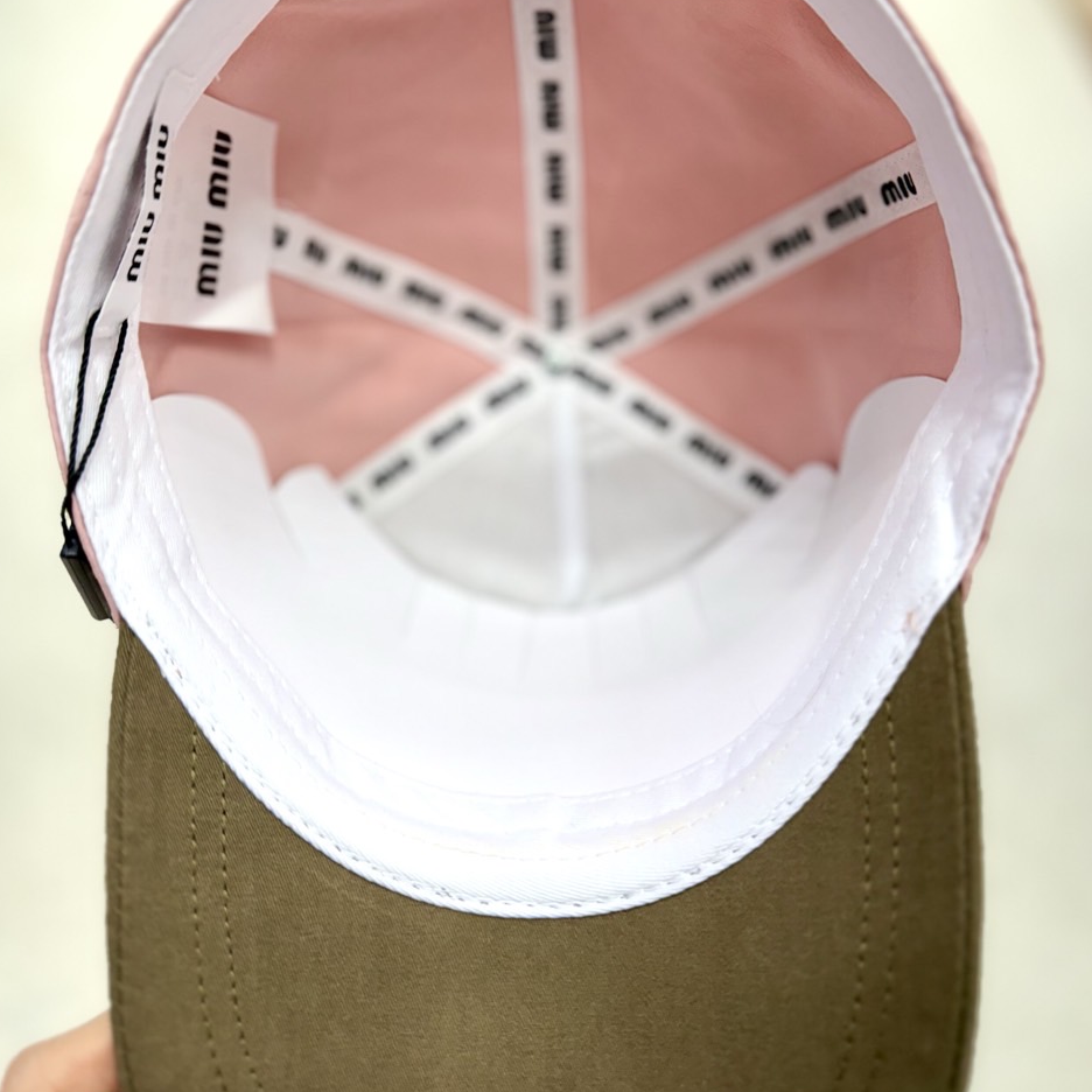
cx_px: 552
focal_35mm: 29
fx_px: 1035
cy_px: 470
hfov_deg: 55.6
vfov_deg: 55.4
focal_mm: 6.76
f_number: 1.78
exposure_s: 1/222
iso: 64
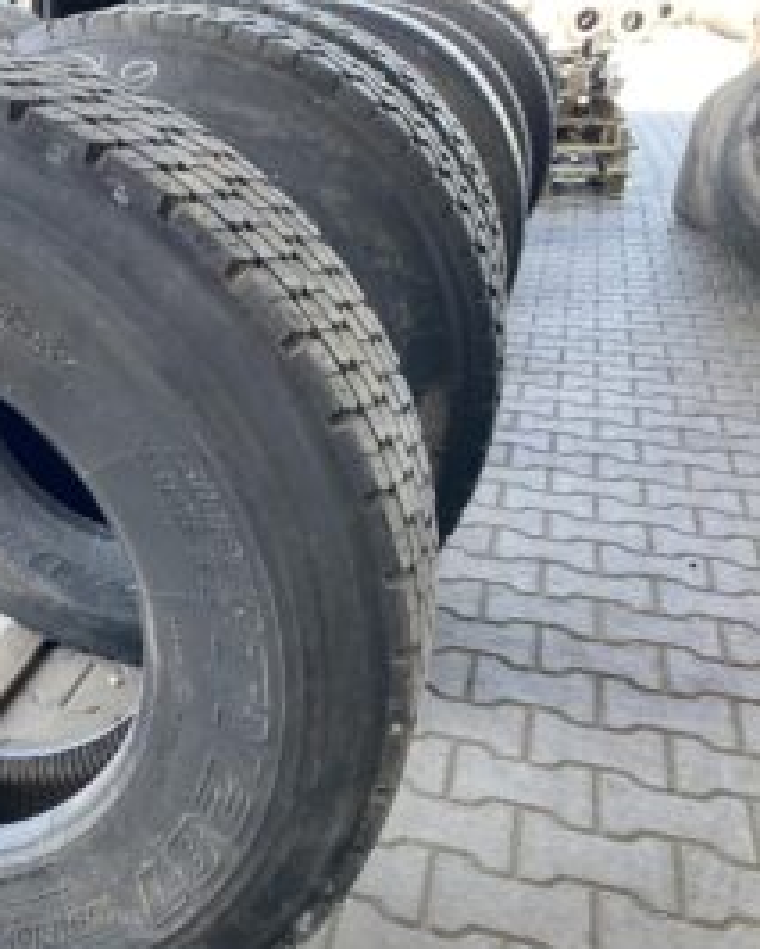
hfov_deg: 33.5
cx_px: 7
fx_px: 1152
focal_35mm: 41
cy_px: 537
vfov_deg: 44.7
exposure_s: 1/121
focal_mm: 4.25
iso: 100
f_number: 1.8
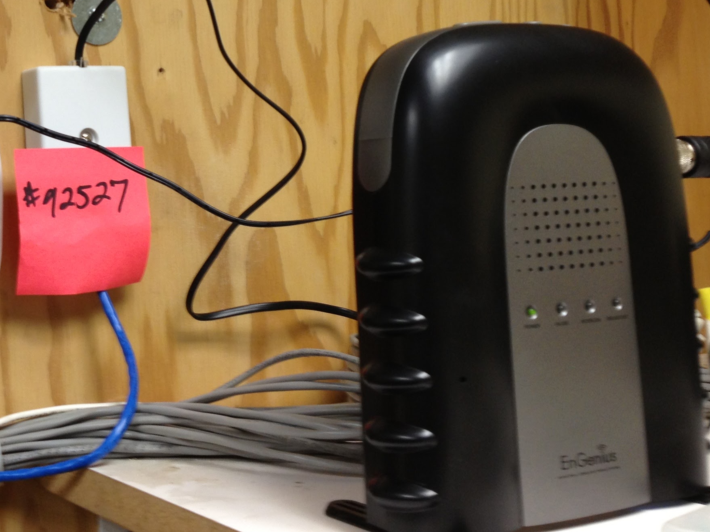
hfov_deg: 29.0
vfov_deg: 22.1
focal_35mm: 65
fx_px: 1333
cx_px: 123
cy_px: 70
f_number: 2.4
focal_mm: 4.28
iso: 50
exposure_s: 1/24
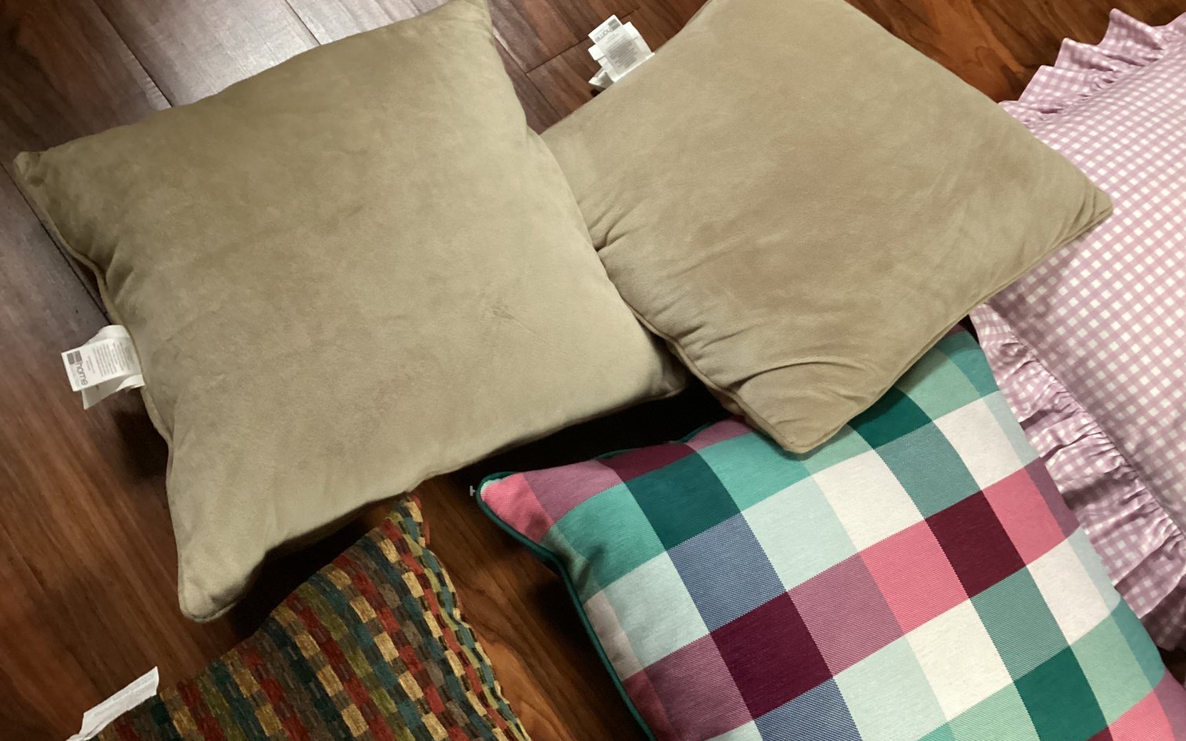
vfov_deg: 38.3
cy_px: 334
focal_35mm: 33
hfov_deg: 58.1
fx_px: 1067
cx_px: 595
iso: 400
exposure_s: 1/30
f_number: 2.4
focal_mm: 3.3
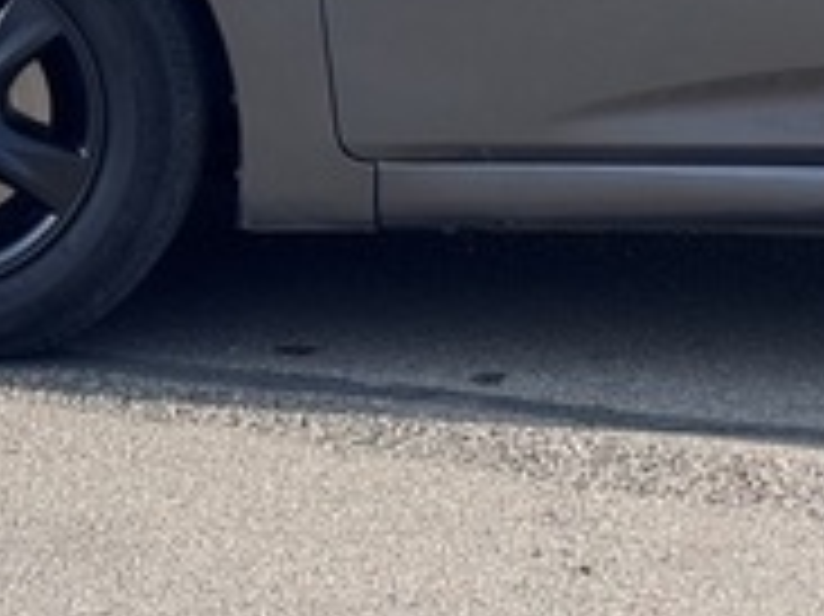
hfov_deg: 9.3
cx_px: 964
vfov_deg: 6.9
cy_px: -517
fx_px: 4996
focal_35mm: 210
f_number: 1.78
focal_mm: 6.76
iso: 64
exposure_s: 1/2179
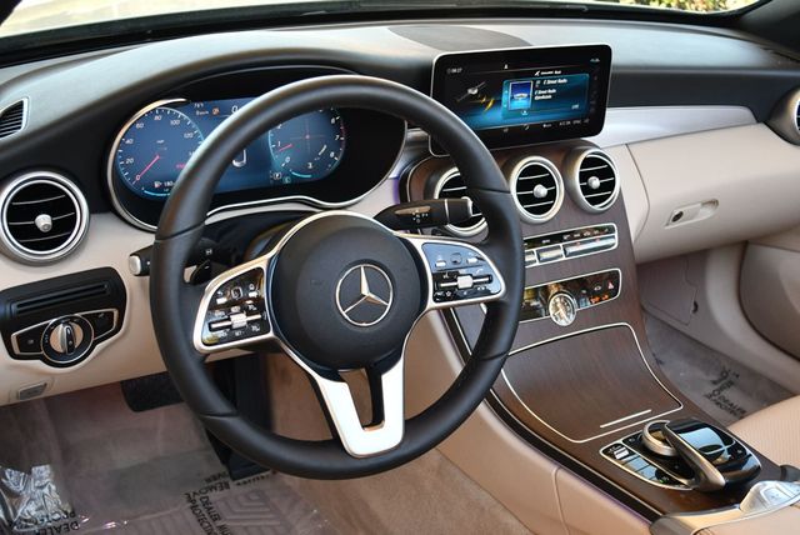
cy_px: 268
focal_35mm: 44
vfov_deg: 30.6
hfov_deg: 44.5
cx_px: 400
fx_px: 979
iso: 560
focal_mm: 22
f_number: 3.8
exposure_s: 1/250
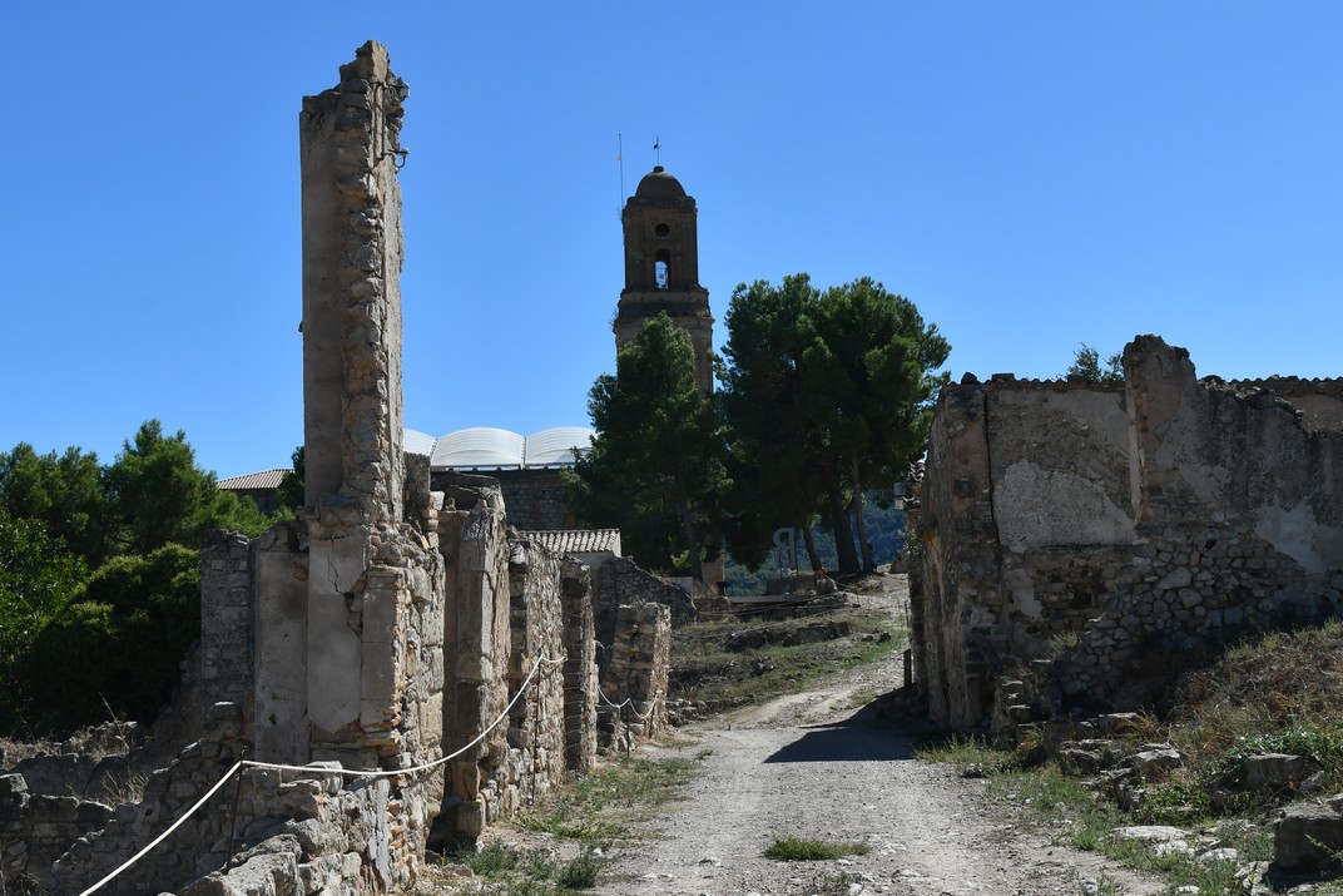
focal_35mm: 42
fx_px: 1567
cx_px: 672
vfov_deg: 31.9
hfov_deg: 46.4
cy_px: 448
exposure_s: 1/250
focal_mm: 28
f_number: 11
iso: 100
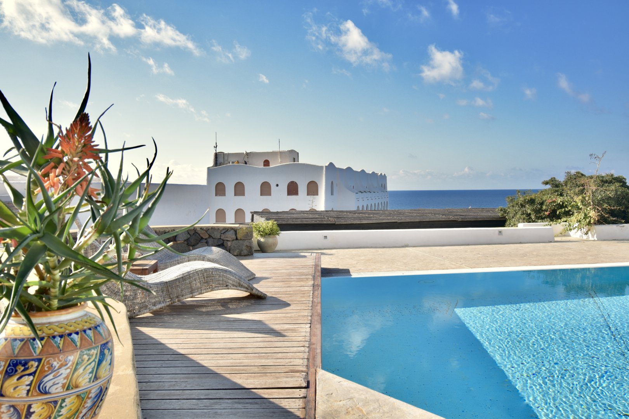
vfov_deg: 43.6
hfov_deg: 61.9
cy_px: 210
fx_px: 524
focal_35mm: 30
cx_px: 314
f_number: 5.6
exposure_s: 1/250
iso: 100
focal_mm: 20
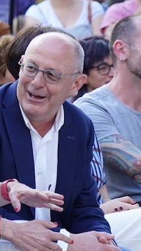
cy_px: 232
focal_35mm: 355
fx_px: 2360
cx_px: -101
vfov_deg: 6.1
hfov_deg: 3.4
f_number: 4
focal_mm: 78
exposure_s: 1/400
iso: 1000
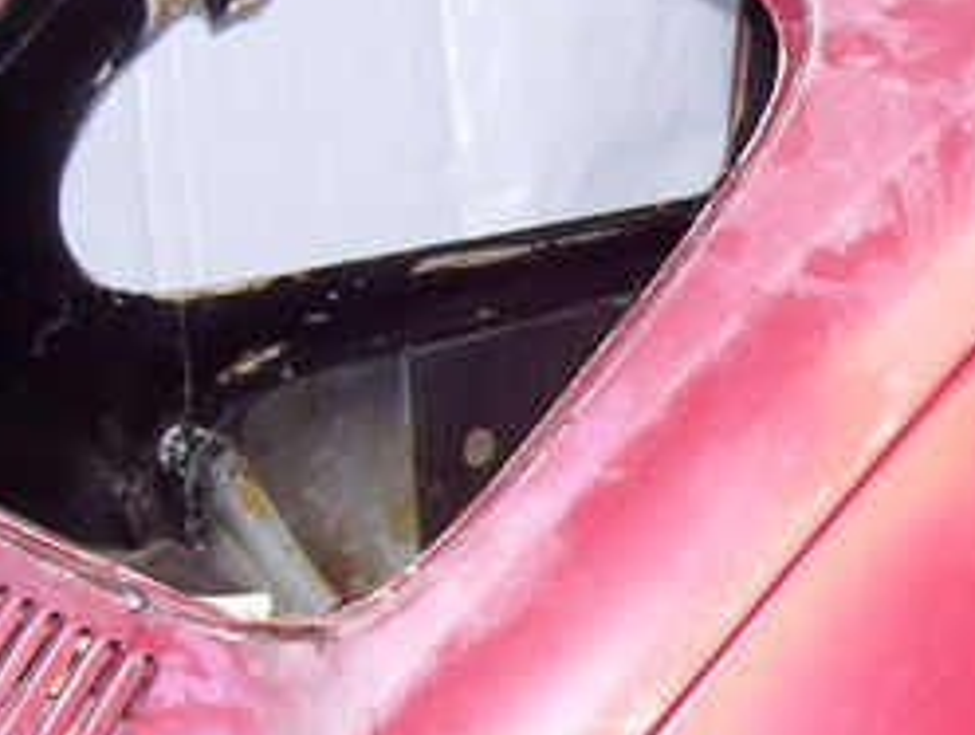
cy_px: 491
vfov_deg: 15.9
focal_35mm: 93
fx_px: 2625
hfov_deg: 20.5
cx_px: 908
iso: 160
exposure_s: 1/60
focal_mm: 6
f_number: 2.7
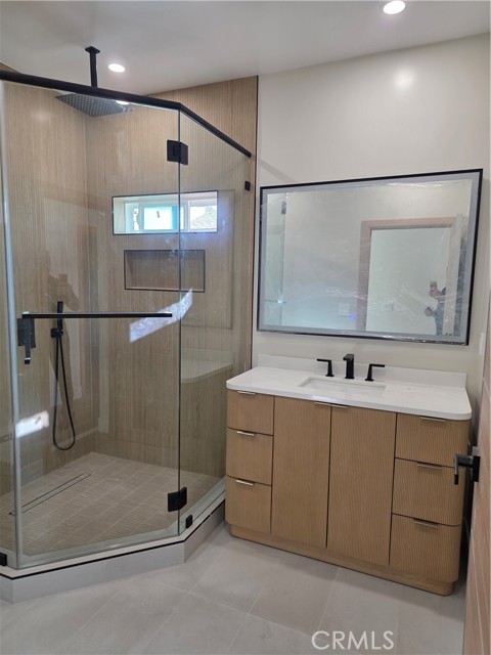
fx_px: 435
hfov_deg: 58.9
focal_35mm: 23
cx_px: 246
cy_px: 328
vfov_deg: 73.9
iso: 100
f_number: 1.7
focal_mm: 6.25
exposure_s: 1/120
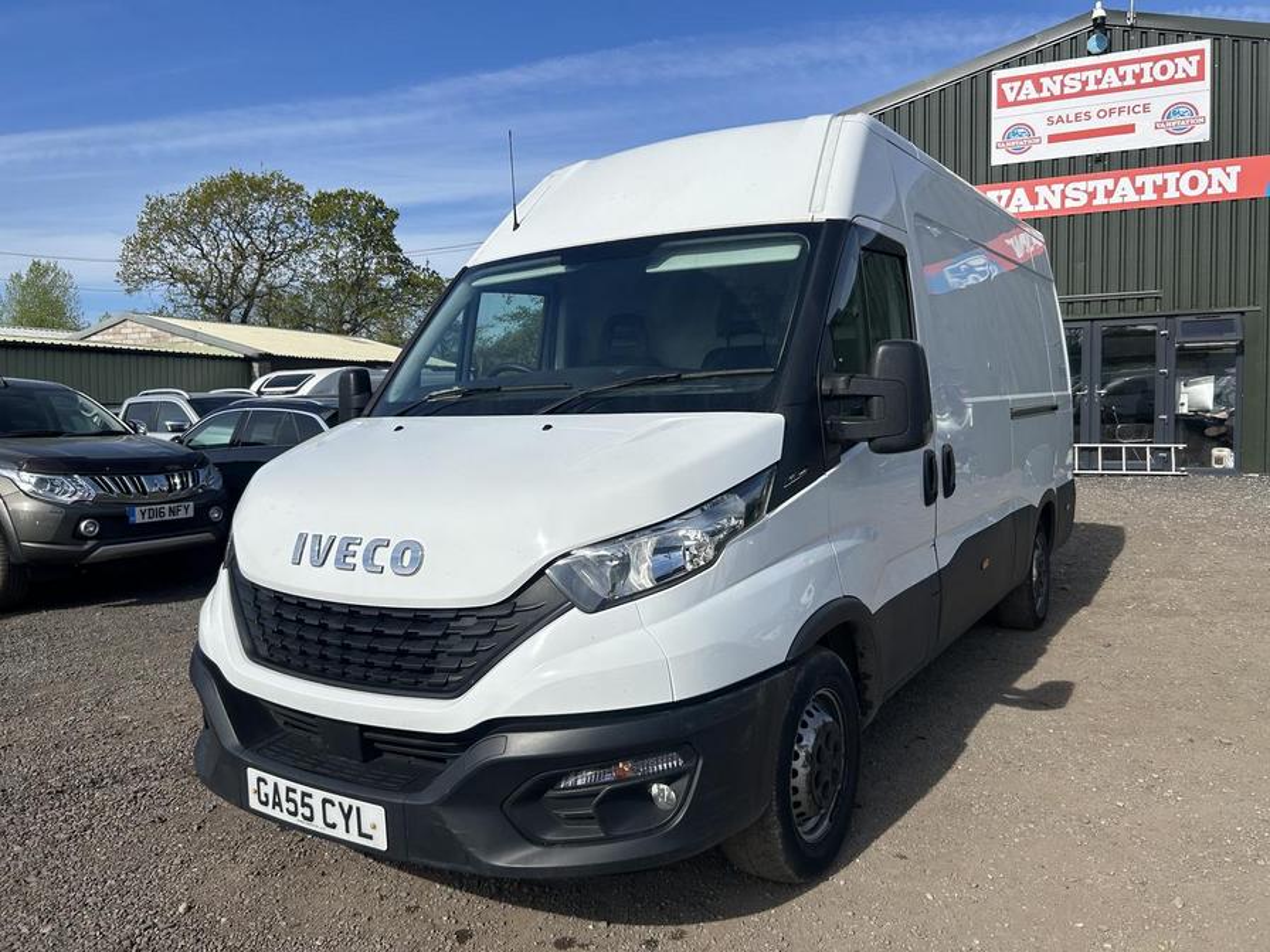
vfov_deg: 53.1
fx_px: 954
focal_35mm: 26
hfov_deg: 67.3
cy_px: 476
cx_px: 635
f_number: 1.5
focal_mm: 5.7
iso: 50
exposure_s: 1/5882
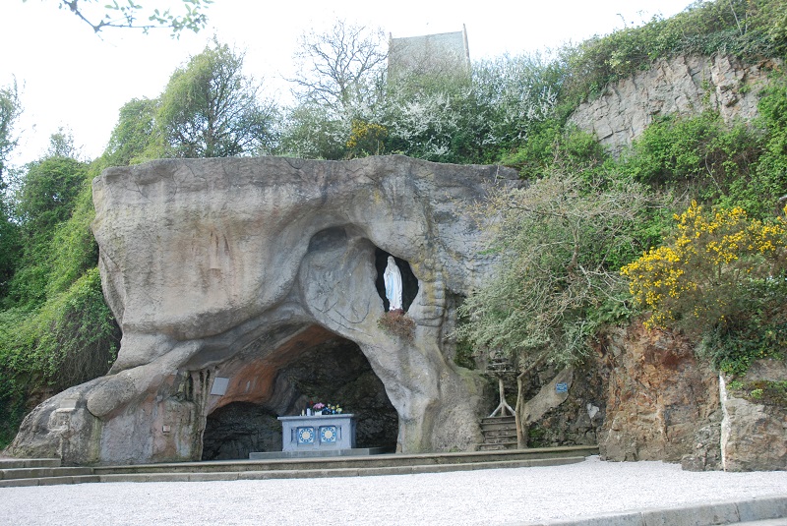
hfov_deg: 53.1
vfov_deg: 36.9
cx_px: 394
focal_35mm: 36
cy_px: 263
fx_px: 788
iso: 125
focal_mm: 24
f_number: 5.6
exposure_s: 1/125
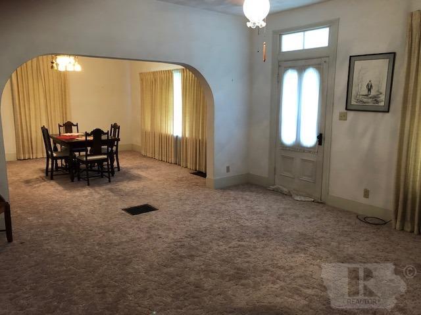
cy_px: 158
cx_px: 210
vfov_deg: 49.7
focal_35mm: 28
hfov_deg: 63.4
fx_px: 341
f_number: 1.8
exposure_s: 1/13
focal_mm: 3.99
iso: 100
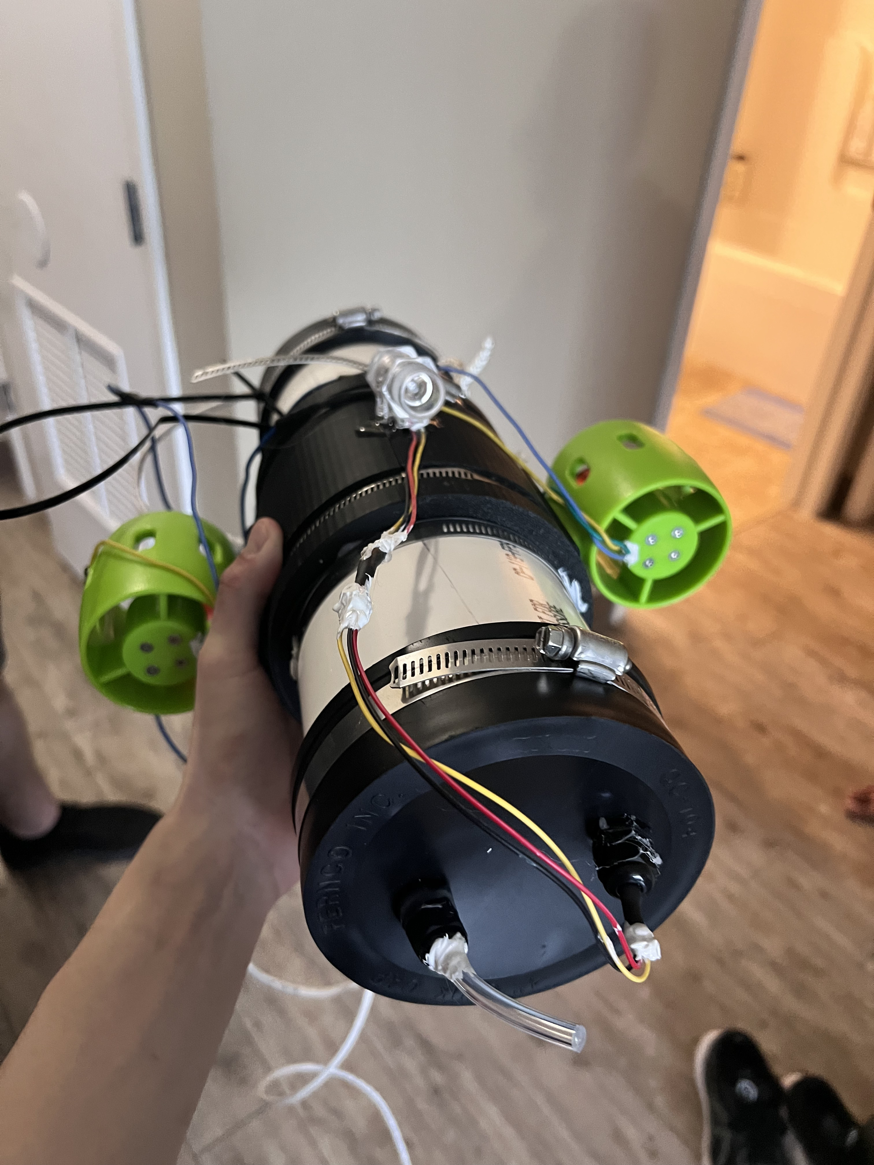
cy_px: 582
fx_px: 875
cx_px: 437
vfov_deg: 67.3
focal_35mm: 26
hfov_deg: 53.1
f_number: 1.5
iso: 500
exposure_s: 1/40
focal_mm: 5.7
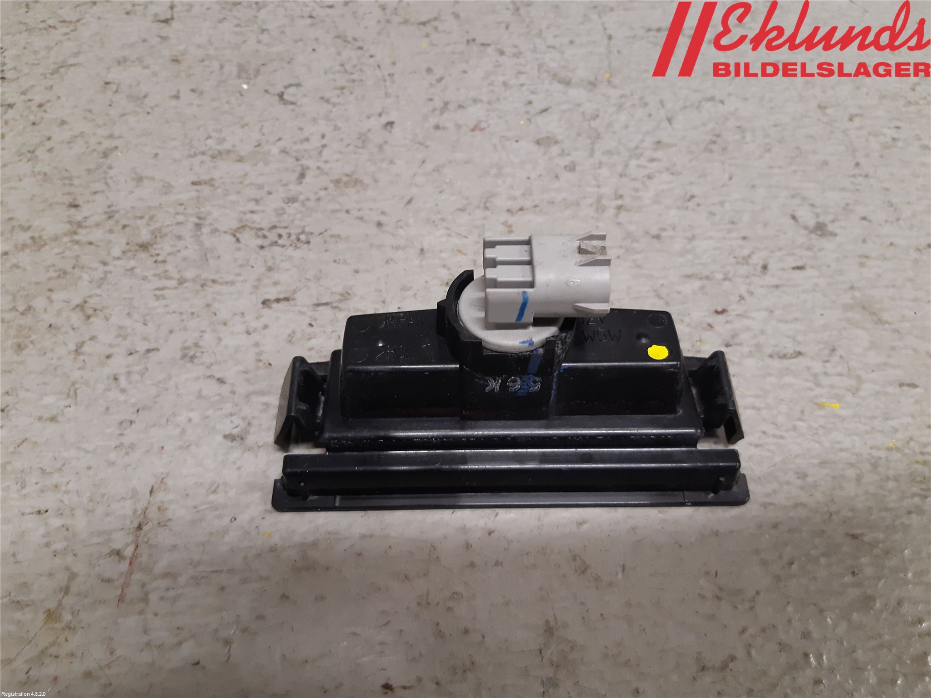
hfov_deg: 67.3
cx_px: 466
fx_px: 699
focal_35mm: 26
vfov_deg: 53.1
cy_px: 349
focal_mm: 3.93
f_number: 1.7
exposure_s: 1/50
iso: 160
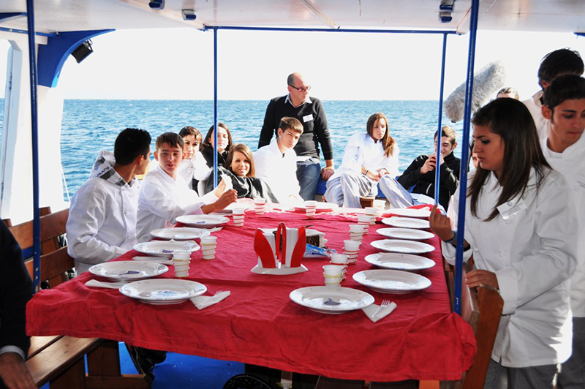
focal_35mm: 48
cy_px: 194
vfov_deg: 28.0
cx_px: 292
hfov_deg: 41.1
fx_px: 779
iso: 200
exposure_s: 1/200
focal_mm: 32
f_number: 5.6
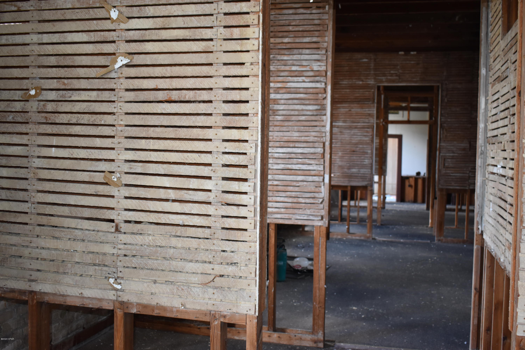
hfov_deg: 49.6
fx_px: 569
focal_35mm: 39
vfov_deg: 34.2
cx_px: 262
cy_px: 175
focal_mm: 26
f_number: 4.5
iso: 800
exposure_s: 1/80
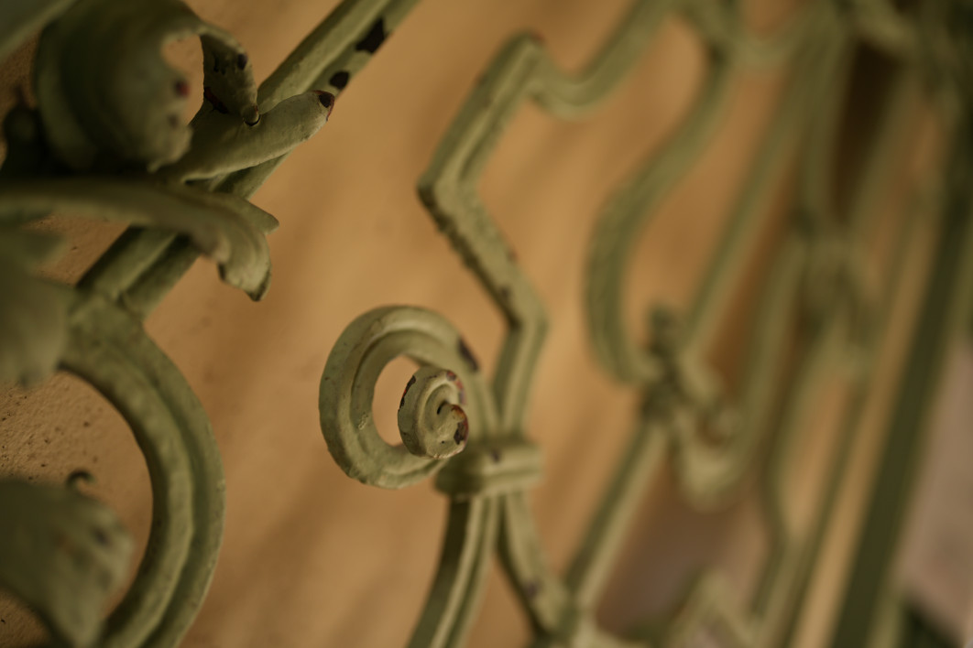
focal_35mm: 35
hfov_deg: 54.4
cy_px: 324
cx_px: 486
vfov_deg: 37.9
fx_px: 946
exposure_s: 1/400
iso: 100
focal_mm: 35
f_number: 1.4
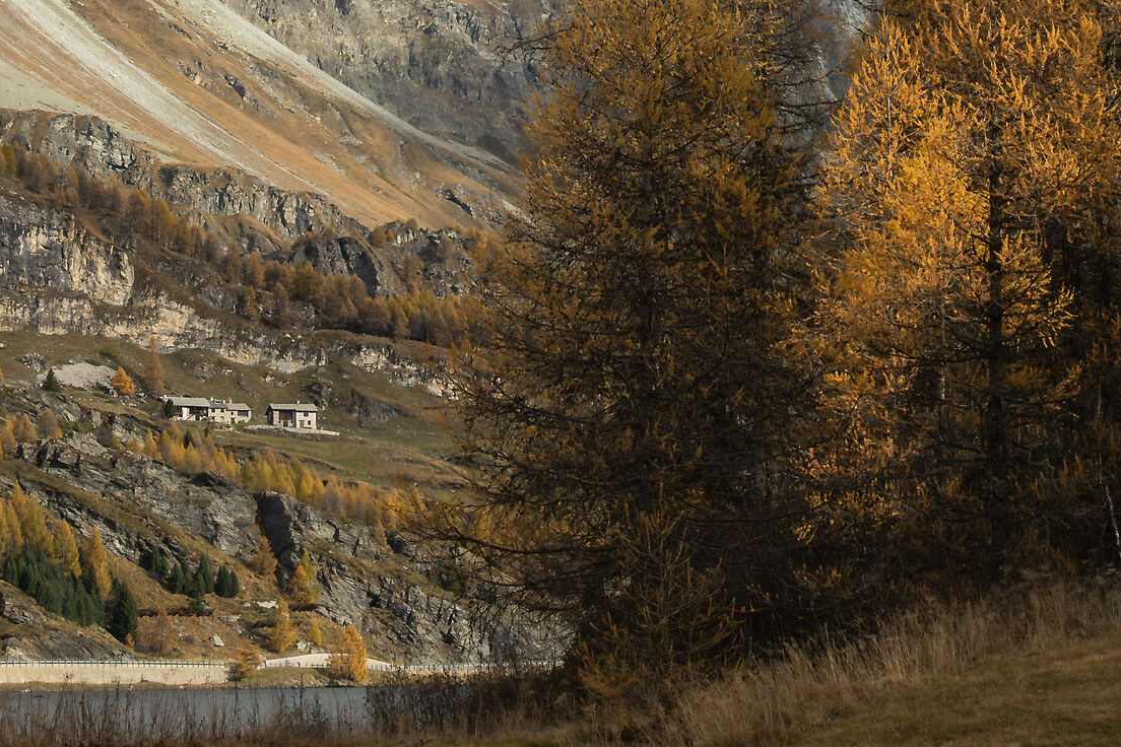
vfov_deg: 12.1
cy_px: 96
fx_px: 3518
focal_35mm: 113
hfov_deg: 18.1
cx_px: 518
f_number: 16
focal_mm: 35
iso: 320
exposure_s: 1/160
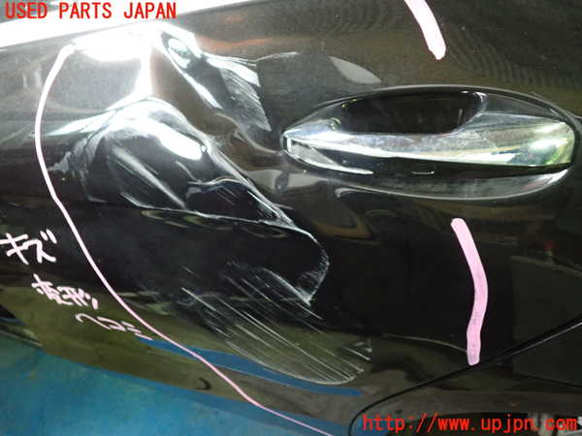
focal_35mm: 30
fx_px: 504
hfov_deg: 60.0
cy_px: 218
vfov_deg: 46.8
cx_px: 291
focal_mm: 5.4
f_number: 2.3
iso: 800
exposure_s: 1/25
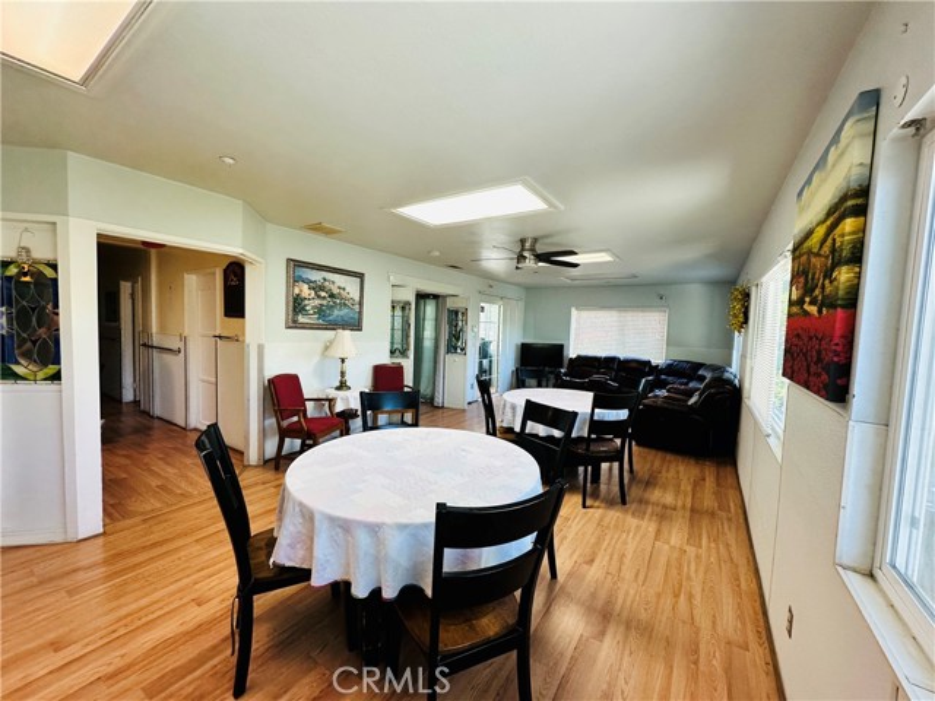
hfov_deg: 102.1
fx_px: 378
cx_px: 468
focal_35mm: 14
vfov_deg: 85.7
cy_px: 350
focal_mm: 2.22
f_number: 2.2
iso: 200
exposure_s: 1/120
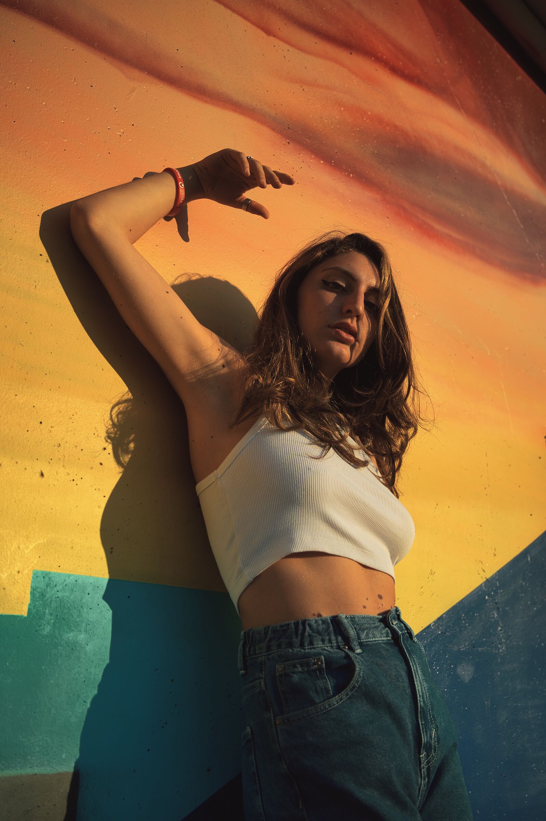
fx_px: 820
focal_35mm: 36
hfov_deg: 36.8
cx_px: 273
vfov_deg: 53.2
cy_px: 410
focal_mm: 36
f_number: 4.5
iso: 50
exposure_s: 1/800
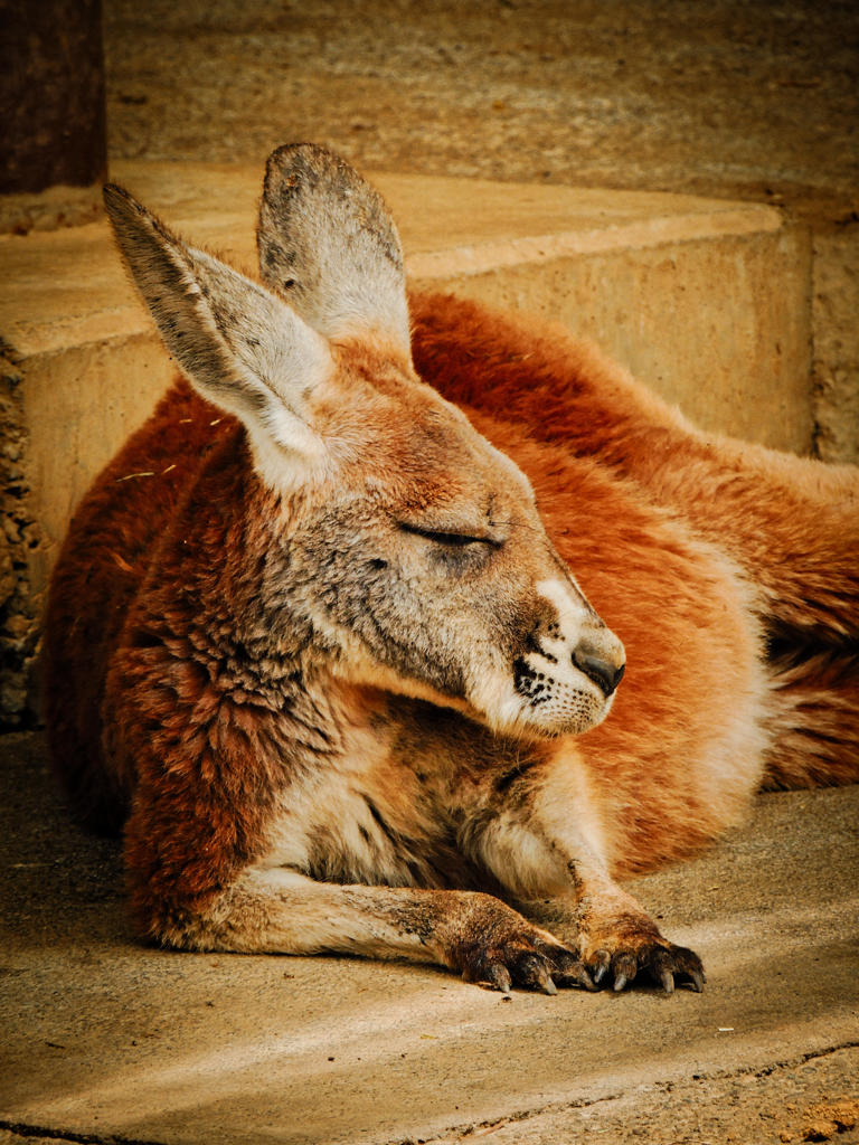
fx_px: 18198
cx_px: 430
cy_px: 572
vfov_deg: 3.6
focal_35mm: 550
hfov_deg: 2.7
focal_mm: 98.1
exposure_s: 1/250
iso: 200
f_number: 6.9
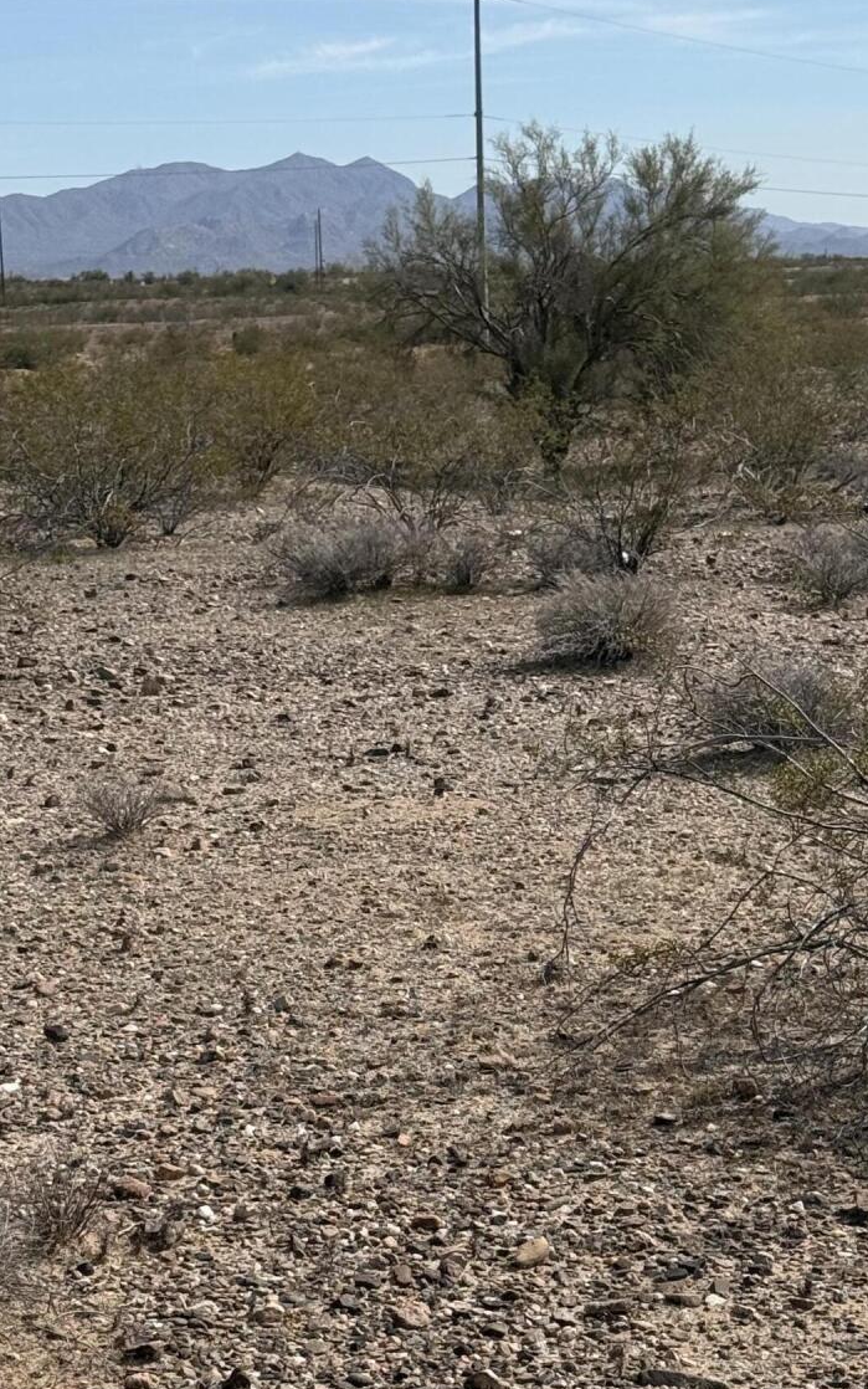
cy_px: 898
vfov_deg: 22.7
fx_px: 3443
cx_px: 392
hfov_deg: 14.4
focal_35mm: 91
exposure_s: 1/7143
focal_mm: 6.76
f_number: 1.78
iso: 80
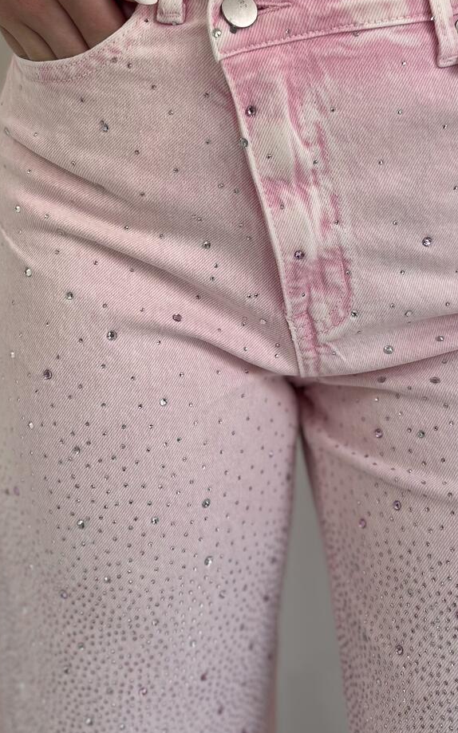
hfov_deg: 28.5
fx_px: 899
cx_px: 276
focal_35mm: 45
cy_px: 244
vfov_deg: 43.7
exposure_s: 1/150
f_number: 1.5
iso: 32
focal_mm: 5.7
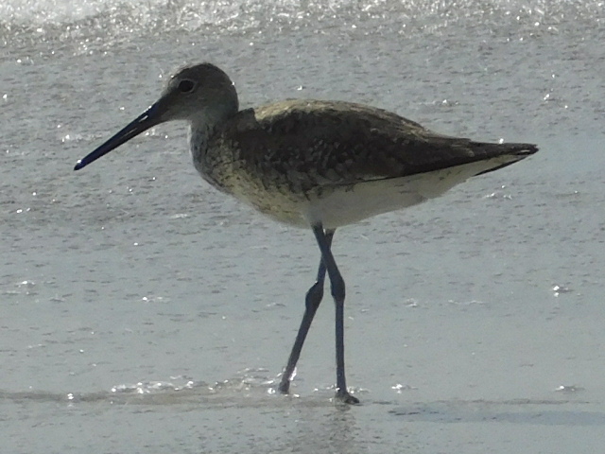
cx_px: 302
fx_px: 3530
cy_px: 227
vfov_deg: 7.4
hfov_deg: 9.8
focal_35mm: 202
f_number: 10.8
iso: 125
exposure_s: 1/400
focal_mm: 35.9
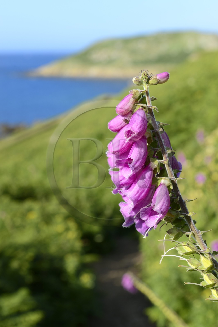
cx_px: 109
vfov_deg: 28.9
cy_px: 164
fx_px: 636
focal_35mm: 70
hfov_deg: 19.4
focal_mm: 70
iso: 200
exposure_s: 1/200
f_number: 10
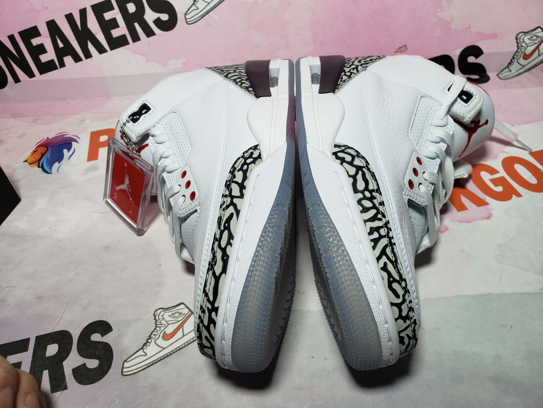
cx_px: 272
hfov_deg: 67.3
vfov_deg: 53.1
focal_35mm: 26
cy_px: 204
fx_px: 408
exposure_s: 1/262
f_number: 2.4
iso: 50
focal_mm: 4.3
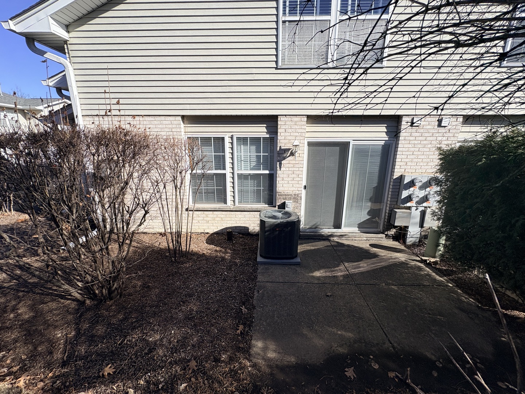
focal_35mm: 14
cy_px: 197
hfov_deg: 102.1
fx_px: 212
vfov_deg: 85.7
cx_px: 262
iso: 50
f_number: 2.2
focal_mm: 2.22
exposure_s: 1/1709
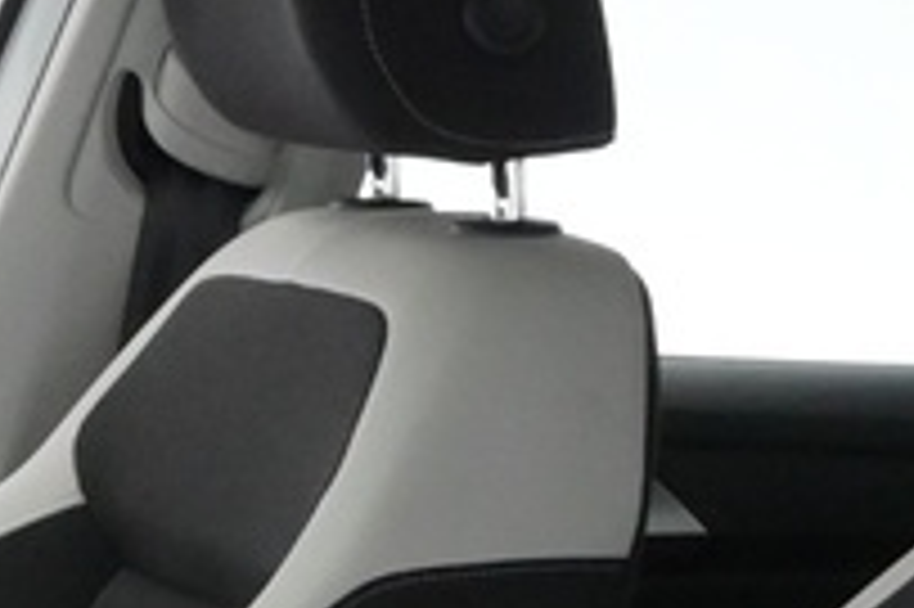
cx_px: -243
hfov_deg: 10.5
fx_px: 4871
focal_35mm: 192
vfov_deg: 6.7
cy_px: 1549
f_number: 4.5
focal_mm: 16
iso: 2500
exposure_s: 1/80
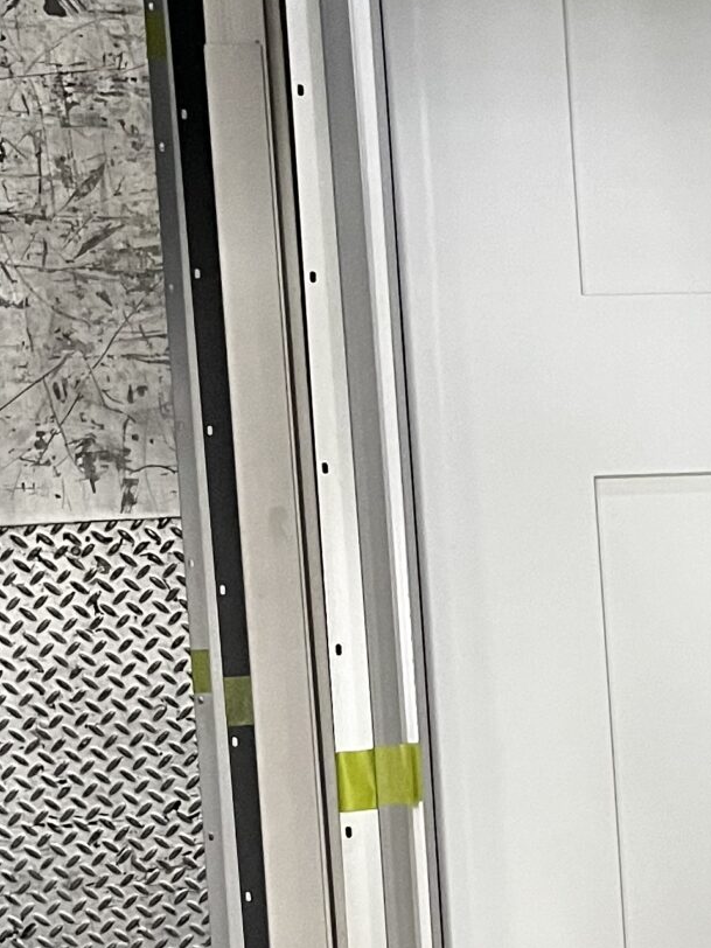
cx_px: 932
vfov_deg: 23.3
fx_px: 2246
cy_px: 813
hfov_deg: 16.9
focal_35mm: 82
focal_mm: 5.1
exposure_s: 1/60
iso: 400
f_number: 1.6
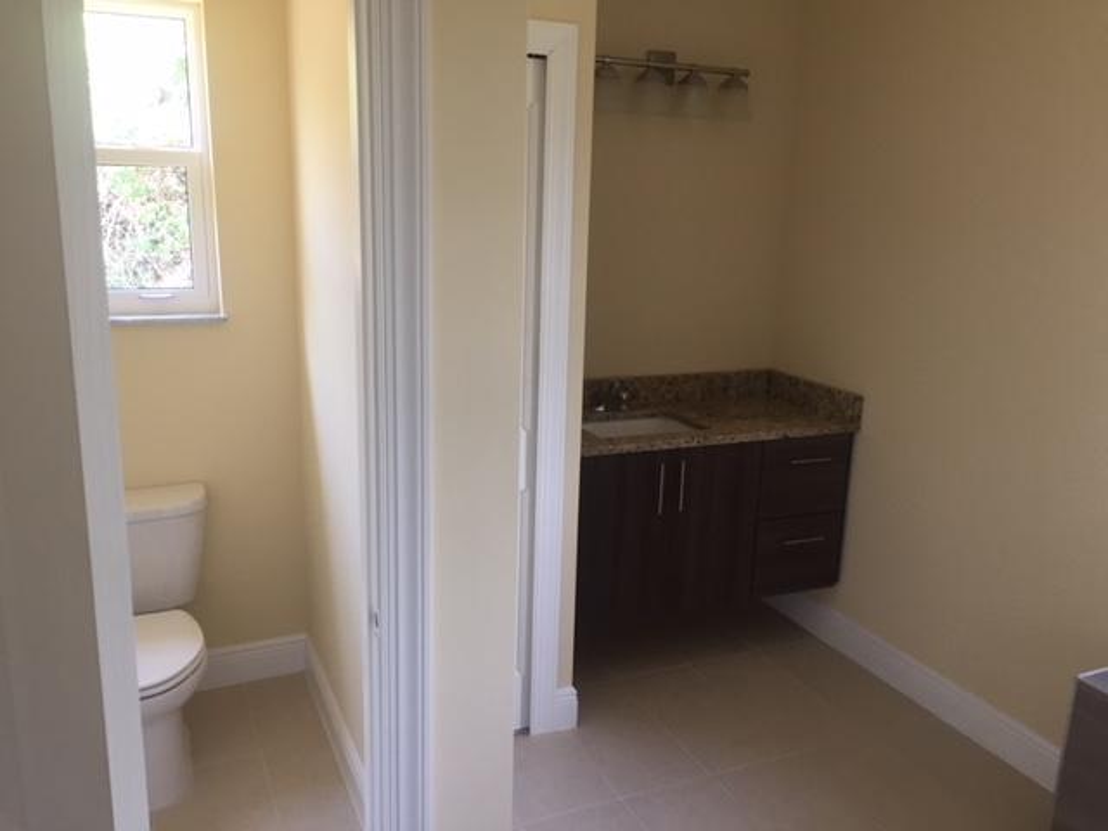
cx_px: 554
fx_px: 928
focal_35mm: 29
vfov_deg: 48.2
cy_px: 416
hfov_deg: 61.7
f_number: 2.2
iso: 50
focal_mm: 4.15
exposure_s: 1/30
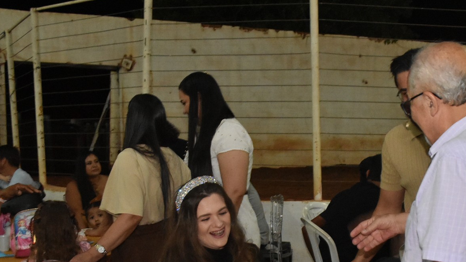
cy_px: 205
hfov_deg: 35.7
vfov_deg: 20.5
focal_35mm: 58
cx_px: 311
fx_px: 717
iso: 5000
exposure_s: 1/80
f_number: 5
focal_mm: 24
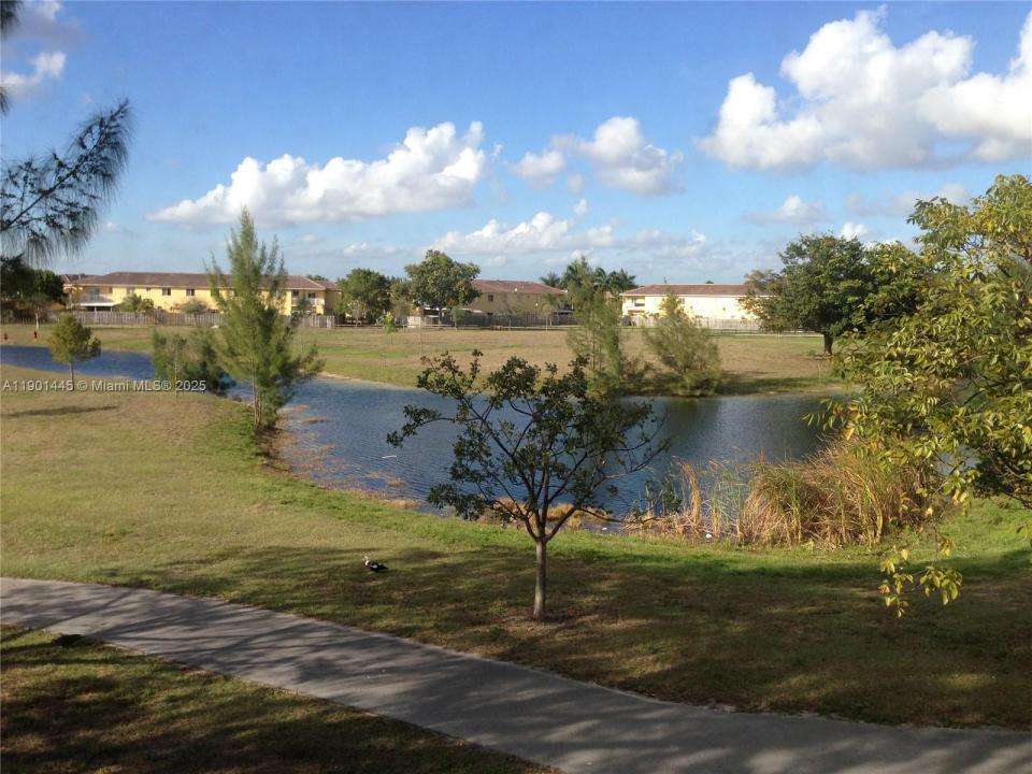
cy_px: 387
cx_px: 516
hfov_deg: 55.4
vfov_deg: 42.9
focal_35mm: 33
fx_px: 984
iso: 50
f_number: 2.4
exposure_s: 1/547
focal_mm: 4.13
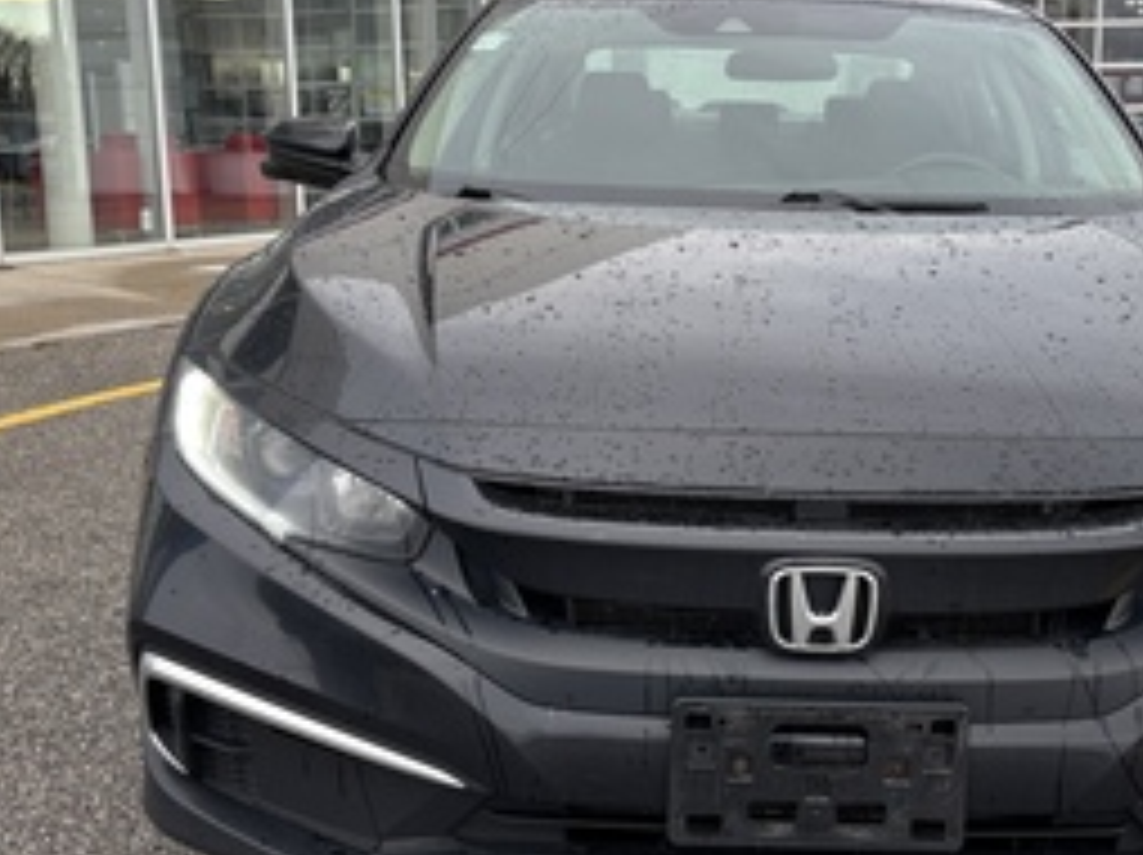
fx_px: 1418
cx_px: 724
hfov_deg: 43.5
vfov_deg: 33.5
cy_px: 466
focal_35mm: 43
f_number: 1.6
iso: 50
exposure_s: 1/326
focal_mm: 5.96
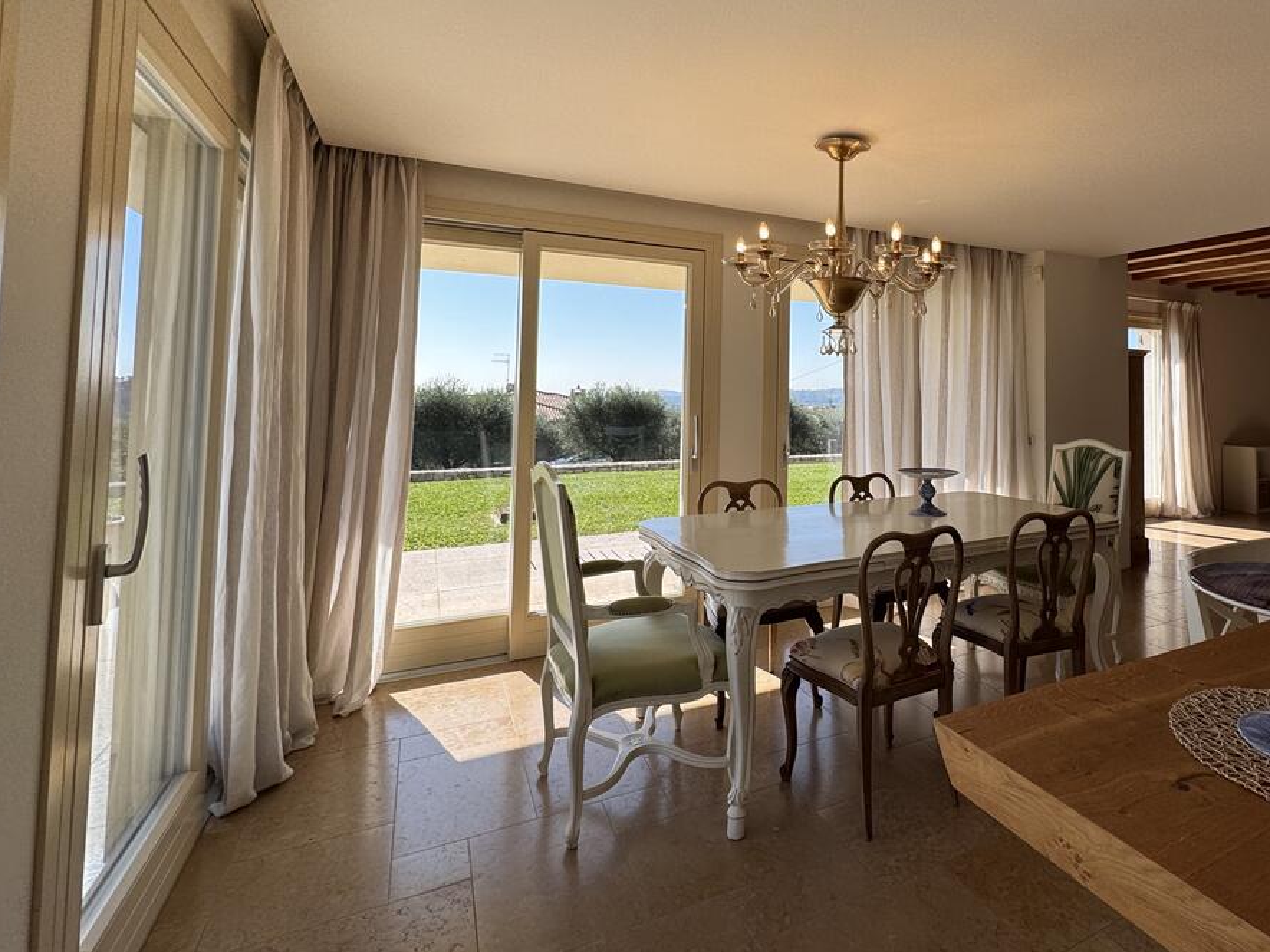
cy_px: 359
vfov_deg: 67.7
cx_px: 825
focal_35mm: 19
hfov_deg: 82.4
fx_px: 697
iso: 40
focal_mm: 2.22
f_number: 2.2
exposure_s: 1/787
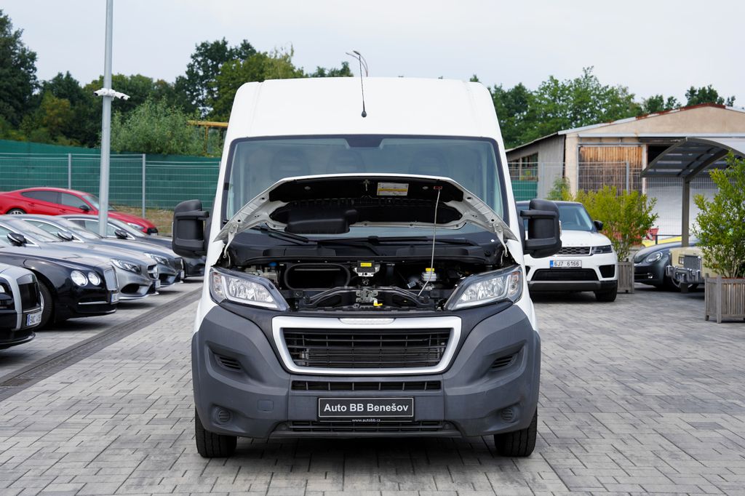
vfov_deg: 22.6
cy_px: 248
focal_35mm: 60
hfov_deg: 33.4
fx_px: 1241
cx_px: 372
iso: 100
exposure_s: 1/250
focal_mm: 60
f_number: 5.6
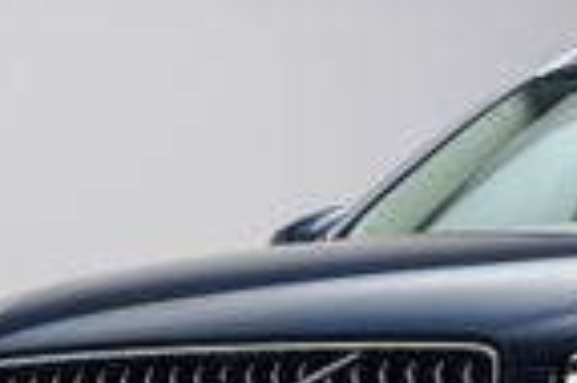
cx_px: 730
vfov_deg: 7.8
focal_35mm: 175
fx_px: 2802
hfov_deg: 11.5
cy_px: 441
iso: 100
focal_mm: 50
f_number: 4
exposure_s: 1/13
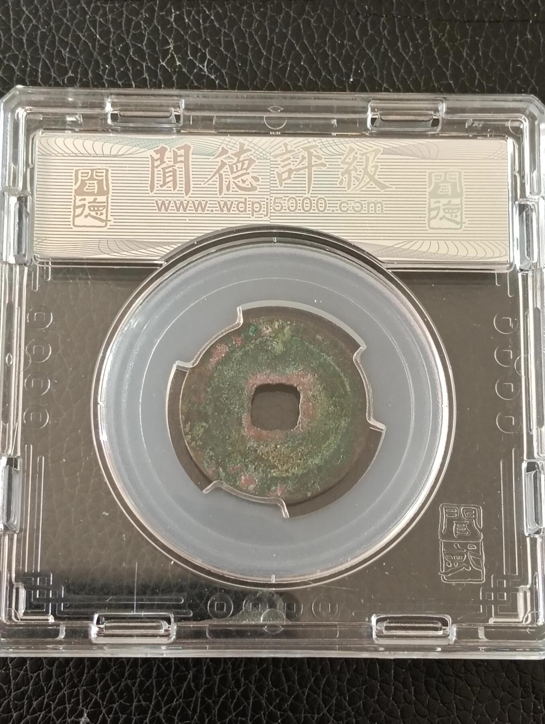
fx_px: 1340
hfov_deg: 23.0
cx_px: 272
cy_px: 362
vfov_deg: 30.2
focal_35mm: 64
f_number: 1.8
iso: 320
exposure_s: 1/33.3
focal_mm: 3.98
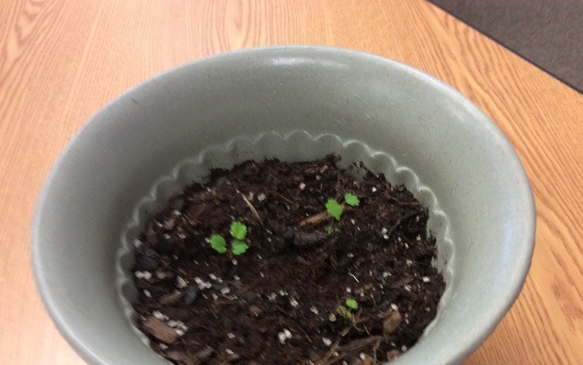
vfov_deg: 36.1
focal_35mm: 35
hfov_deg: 55.3
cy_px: 224
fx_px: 556
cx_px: 290
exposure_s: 1/24
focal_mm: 3.3
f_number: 2.4
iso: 80
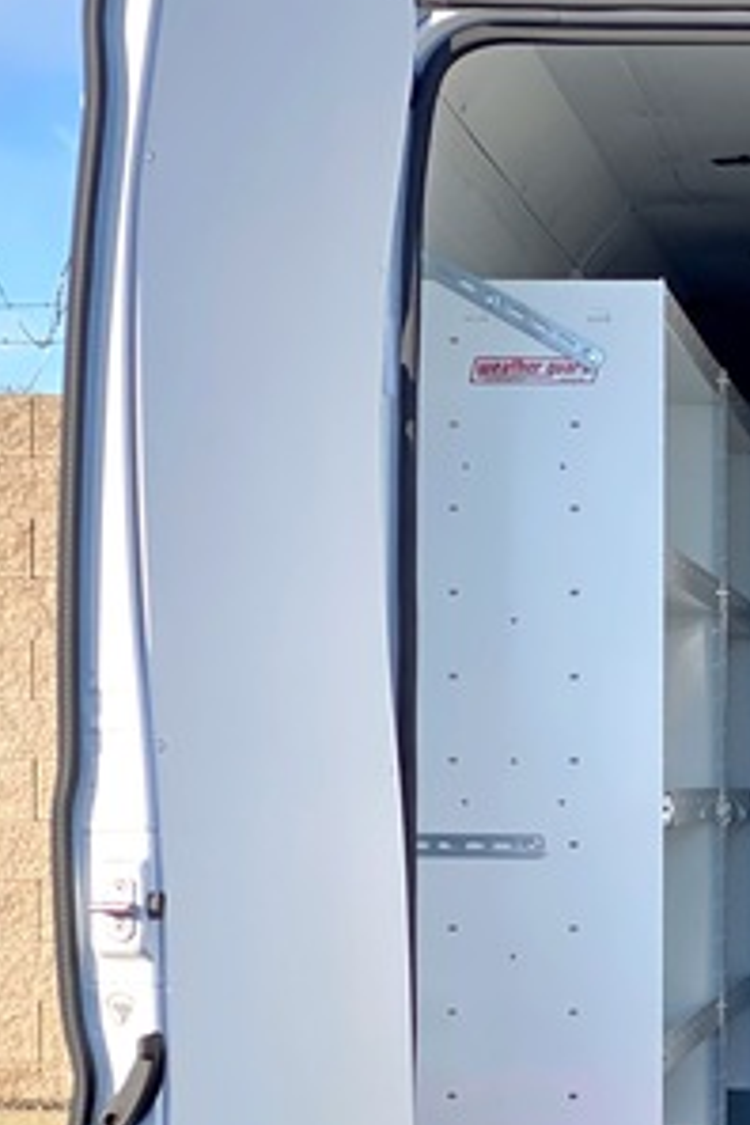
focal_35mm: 142
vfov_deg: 14.4
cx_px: 973
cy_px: 775
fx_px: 4437
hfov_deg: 9.5
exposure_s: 1/564
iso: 20
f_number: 2
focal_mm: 6
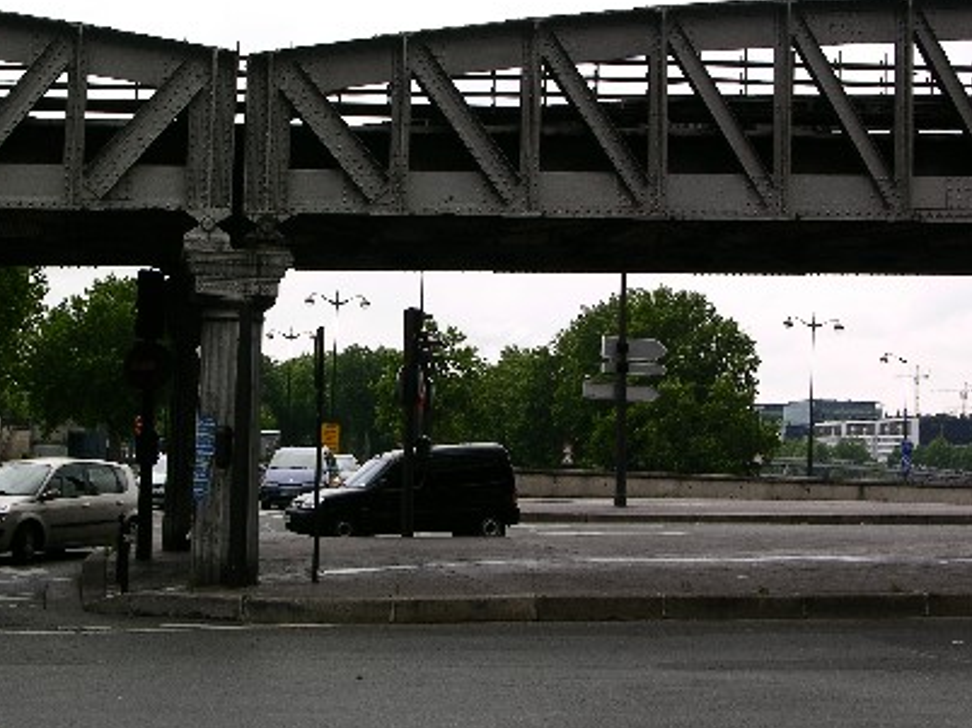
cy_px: 283
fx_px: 2049
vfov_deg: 20.1
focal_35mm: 73
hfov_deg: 26.6
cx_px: 330
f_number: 7.6
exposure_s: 1/86.8
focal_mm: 12.7
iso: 50
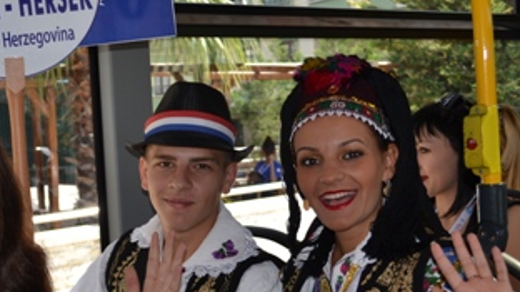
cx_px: 140
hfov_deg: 29.4
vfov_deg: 16.9
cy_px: 206
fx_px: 978
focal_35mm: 71
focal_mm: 22
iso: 100
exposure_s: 1/125
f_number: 4
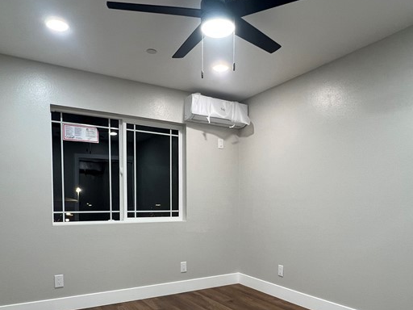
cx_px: 219
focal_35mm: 26
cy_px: 222
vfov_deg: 51.4
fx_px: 310
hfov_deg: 67.2
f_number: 1.8
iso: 125
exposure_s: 1/60
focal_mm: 1.57
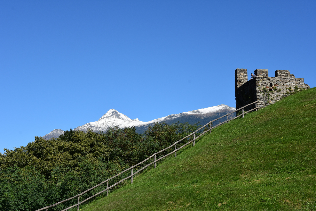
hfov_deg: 29.9
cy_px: 106
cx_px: 158
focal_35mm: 68
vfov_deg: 20.2
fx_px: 592
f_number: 10
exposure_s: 1/640
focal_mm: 45
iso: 320
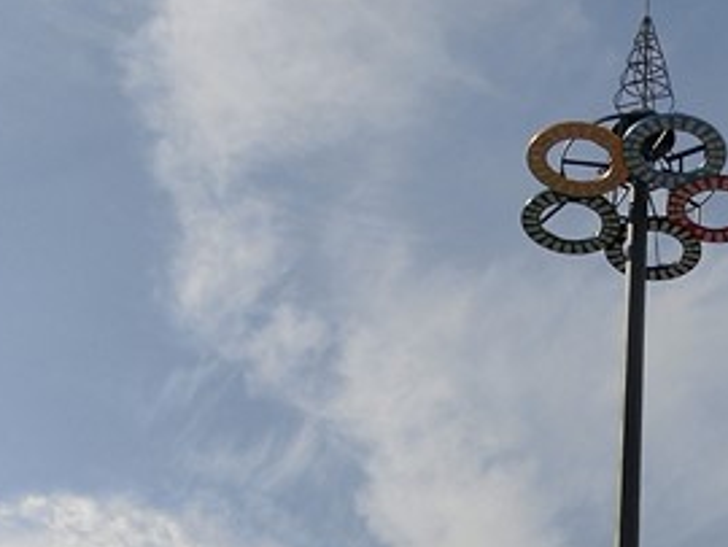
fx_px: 1558
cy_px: 776
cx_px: 693
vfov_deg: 18.1
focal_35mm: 74
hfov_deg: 25.3
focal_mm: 4.5
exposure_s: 1/640
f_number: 7
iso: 80
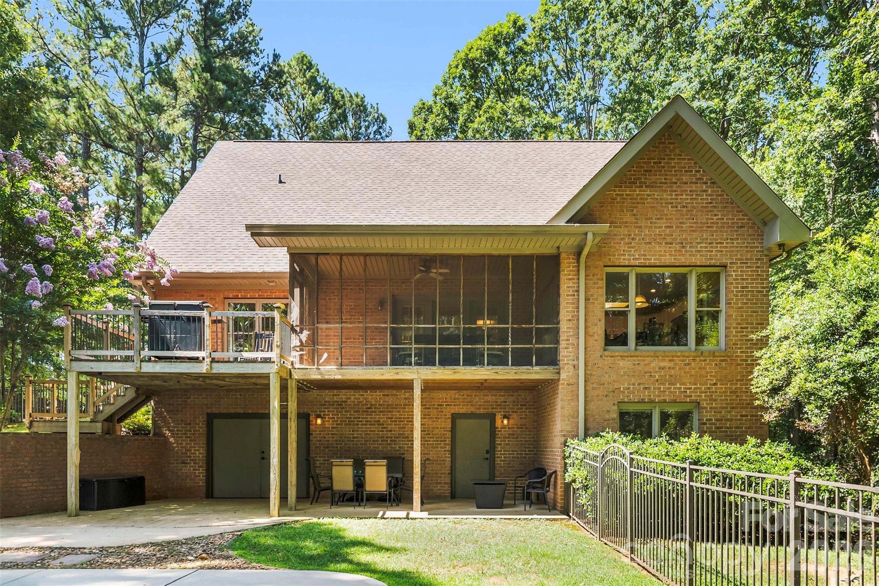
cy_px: 293
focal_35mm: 24
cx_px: 440
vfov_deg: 53.1
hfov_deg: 73.7
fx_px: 586
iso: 2000
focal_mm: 24
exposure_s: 1/2500
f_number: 4.5
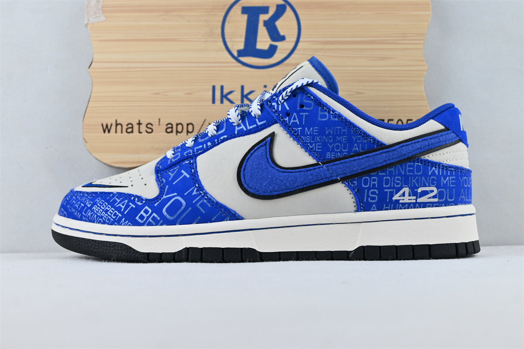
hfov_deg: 40.0
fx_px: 720
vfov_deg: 27.3
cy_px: 174
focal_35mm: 50
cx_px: 262
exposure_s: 1/60
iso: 100
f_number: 5
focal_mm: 33
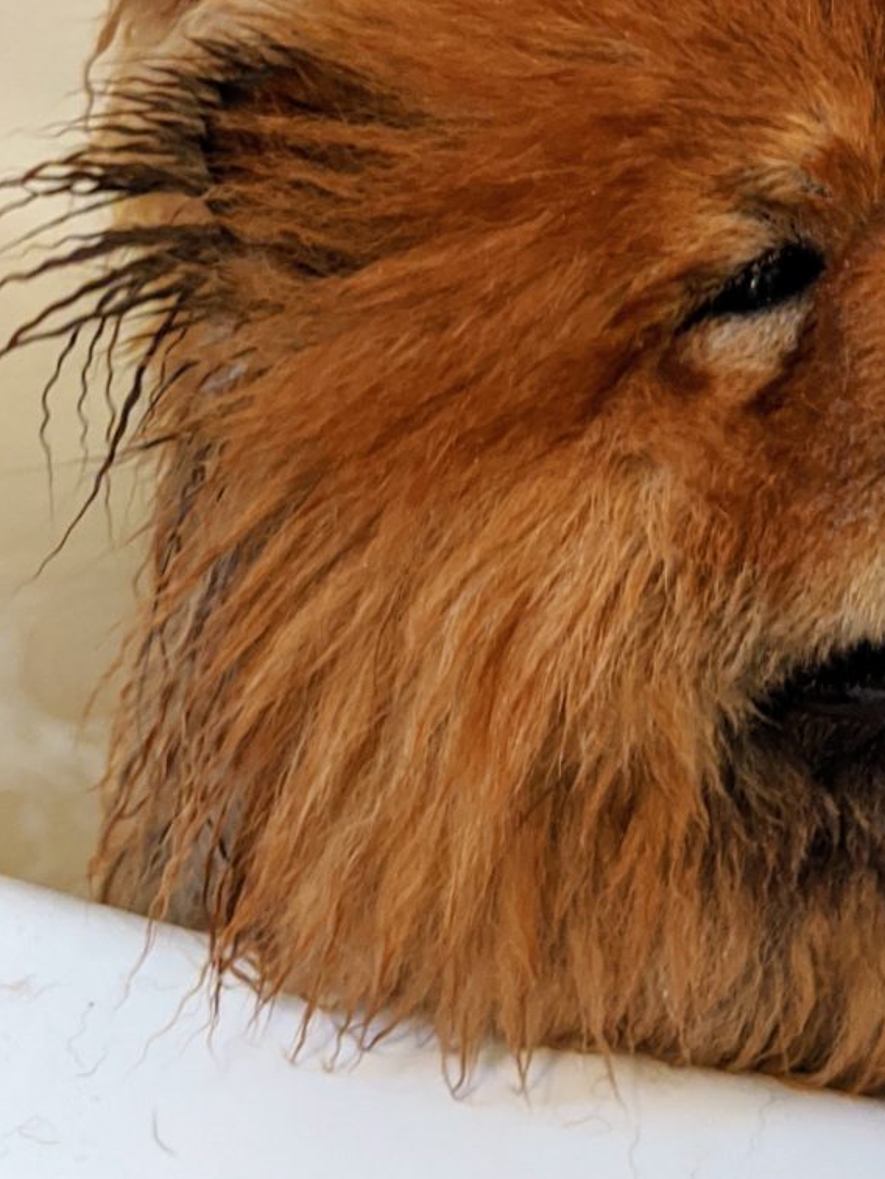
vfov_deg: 26.4
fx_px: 2488
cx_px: 734
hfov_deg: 19.9
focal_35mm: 73
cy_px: 350
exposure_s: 1/40
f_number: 1.73
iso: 323
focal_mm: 4.38
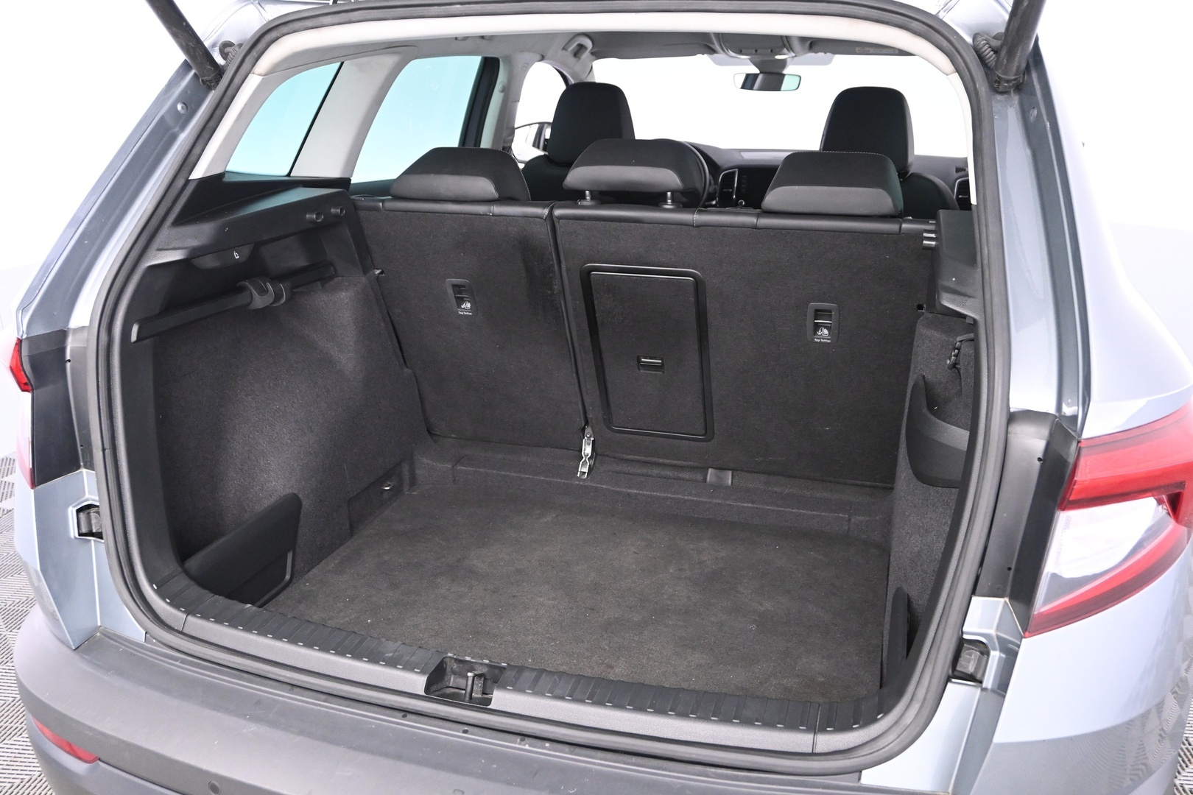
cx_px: 596
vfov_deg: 43.6
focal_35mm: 30
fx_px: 994
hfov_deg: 61.9
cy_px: 398
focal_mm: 20
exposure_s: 1/30
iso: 2500
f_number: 4.5
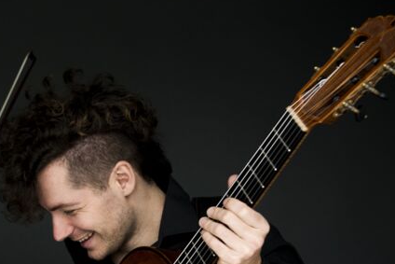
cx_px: 19
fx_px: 1163
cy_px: 222
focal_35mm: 106
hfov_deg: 18.8
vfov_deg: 12.9
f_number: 4
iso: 1000
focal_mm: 50
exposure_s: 1/250
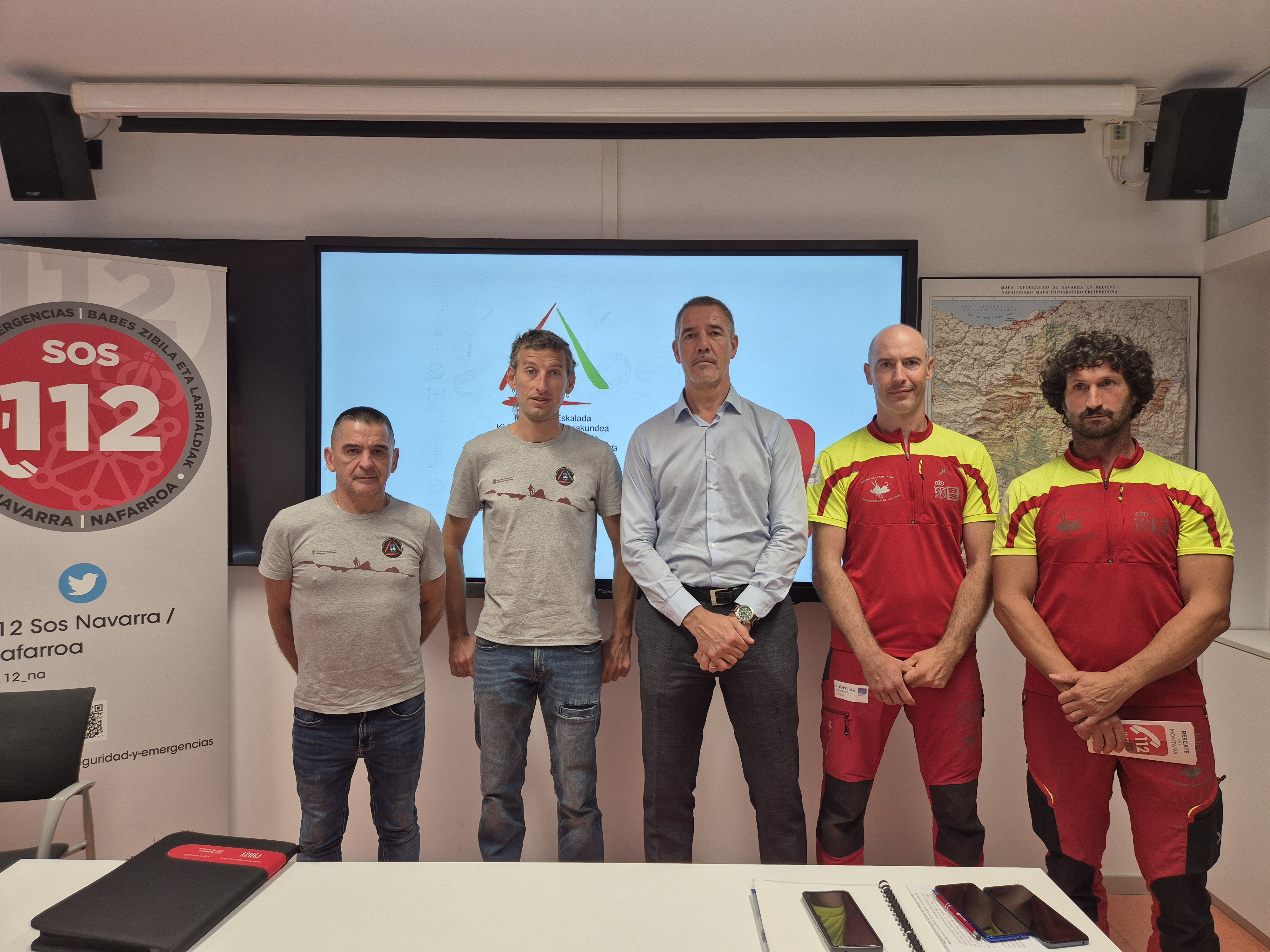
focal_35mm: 23
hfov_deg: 73.9
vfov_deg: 58.9
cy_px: 476
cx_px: 635
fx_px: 844
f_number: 1.8
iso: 80
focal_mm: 5.4
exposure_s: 1/100
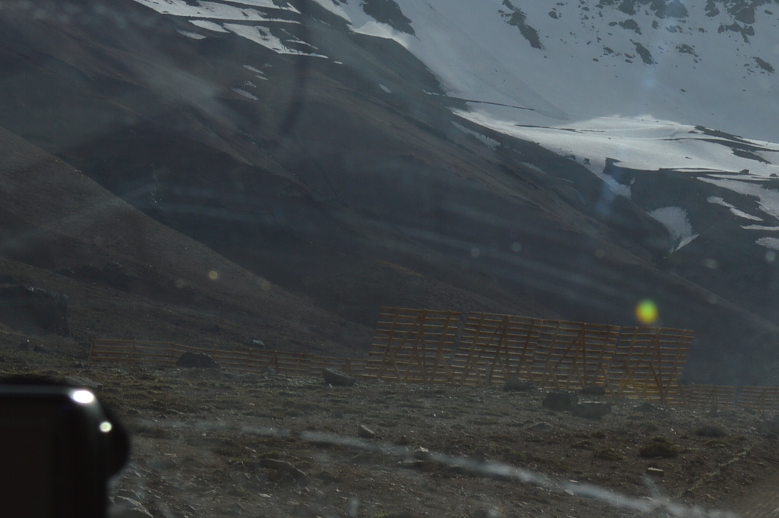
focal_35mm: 126
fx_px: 2724
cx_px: 741
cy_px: 54
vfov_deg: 10.8
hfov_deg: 16.0
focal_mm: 34
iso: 100
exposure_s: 1/400
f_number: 10
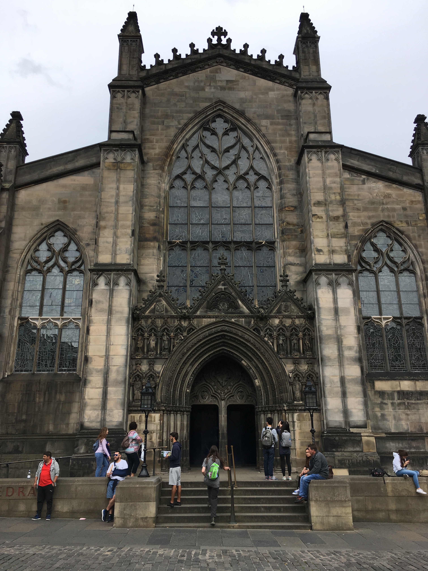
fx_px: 478
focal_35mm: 29
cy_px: 286
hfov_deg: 48.2
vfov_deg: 61.7
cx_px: 214
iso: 25
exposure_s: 1/1131
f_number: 2.2
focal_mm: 4.15
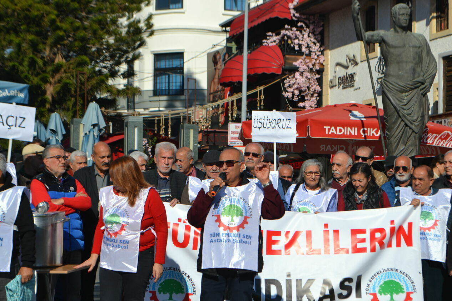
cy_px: 149
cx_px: 228
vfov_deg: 16.4
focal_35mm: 84
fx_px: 1048
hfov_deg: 24.3
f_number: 9
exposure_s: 1/320
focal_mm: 55
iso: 100
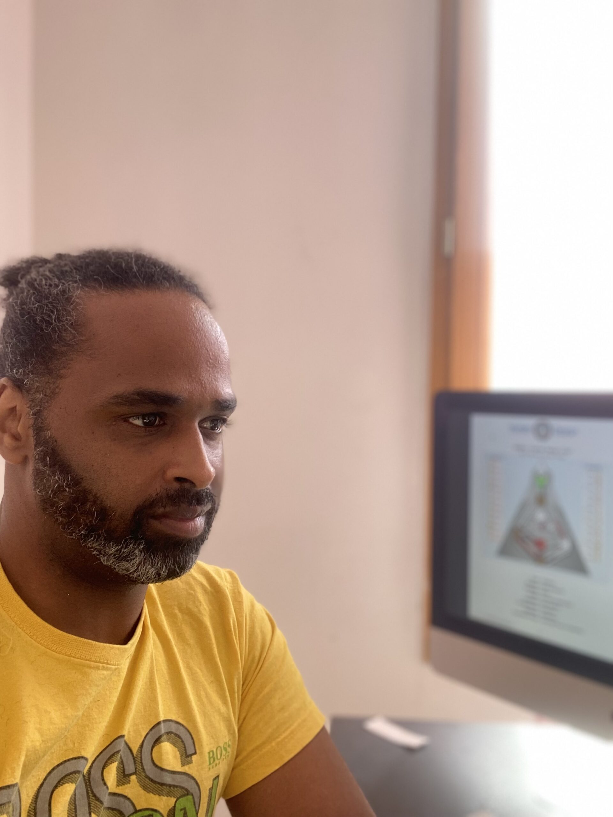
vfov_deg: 60.0
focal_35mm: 30
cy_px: 408
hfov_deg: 46.8
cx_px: 306
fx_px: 708
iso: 100
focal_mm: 2.71
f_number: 2.2
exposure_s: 1/88
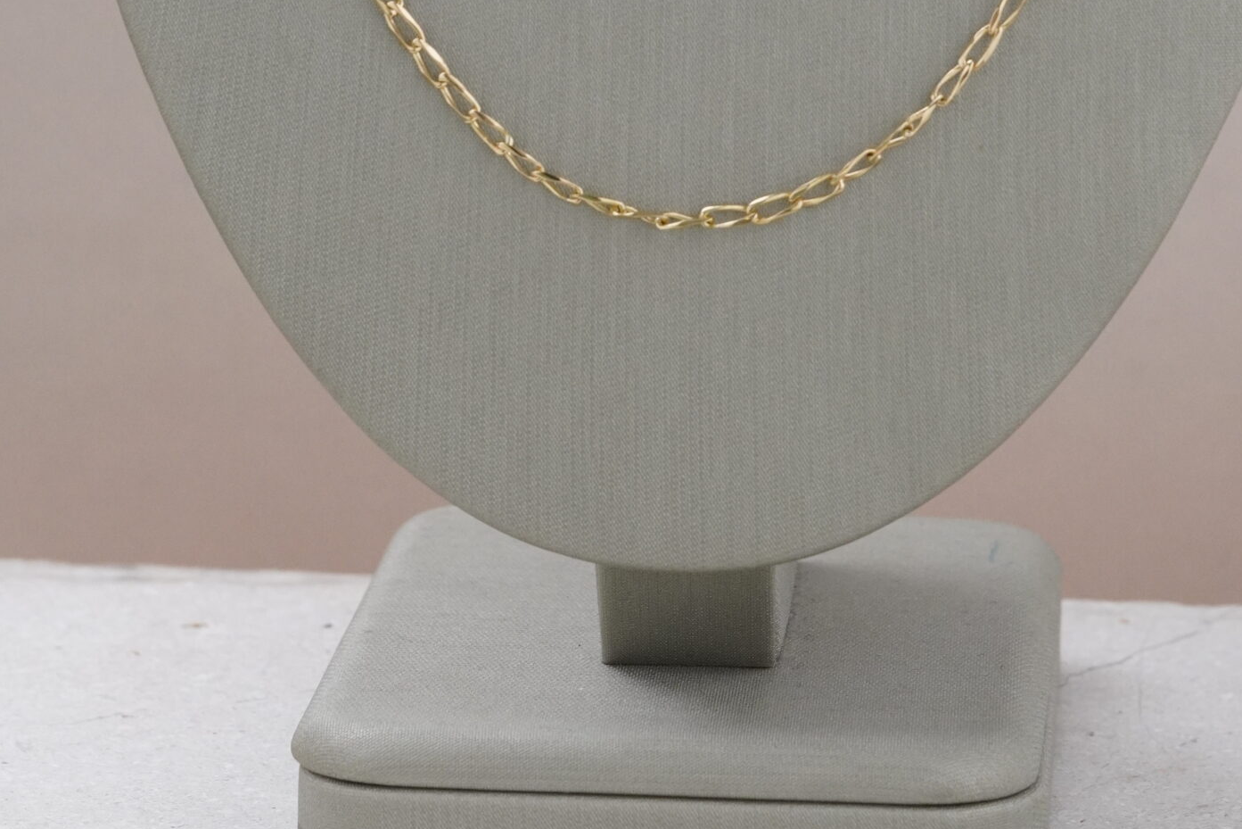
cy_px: -225
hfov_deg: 10.7
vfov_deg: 7.1
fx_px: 6659
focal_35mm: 193
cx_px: 703
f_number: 9
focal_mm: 70
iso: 1600
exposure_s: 1/200
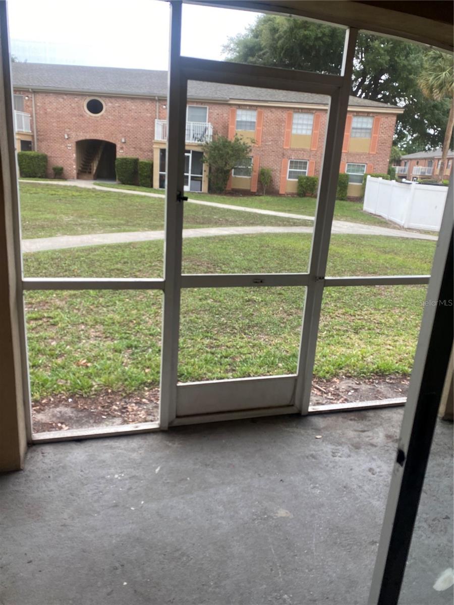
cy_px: 302
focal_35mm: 26
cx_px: 227
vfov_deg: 67.3
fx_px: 455
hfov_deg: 53.1
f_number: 1.8
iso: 40
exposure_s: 1/121
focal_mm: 4.25
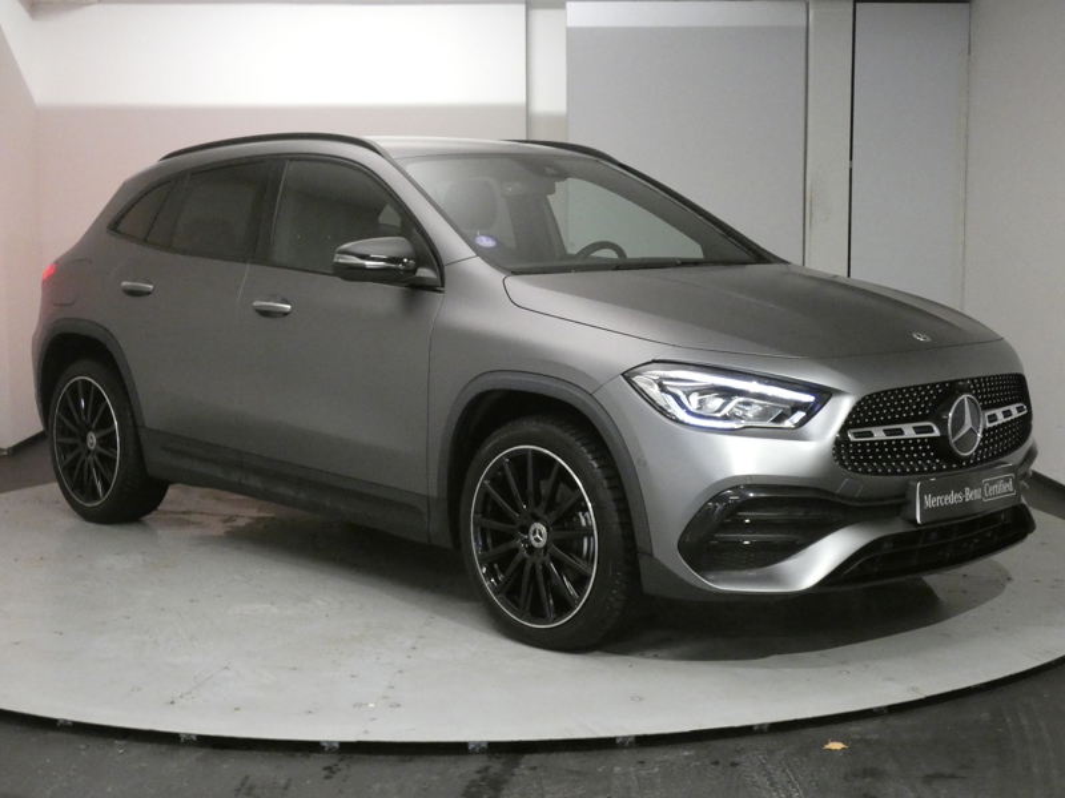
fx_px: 1538
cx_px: 532
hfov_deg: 38.2
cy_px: 399
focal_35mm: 50
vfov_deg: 29.1
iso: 1600
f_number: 3.9
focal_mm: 9
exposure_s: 1/80
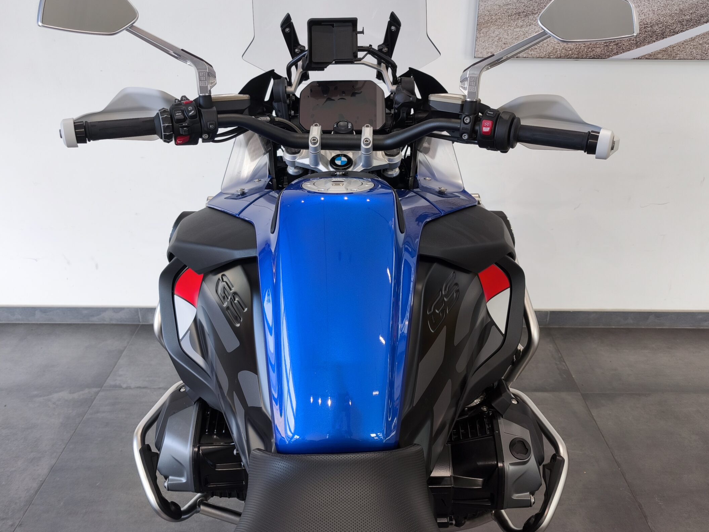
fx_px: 573
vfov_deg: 49.6
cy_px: 225
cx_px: 355
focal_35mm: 28
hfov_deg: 63.4
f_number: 1.6
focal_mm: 6.57
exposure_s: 1/100
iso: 50
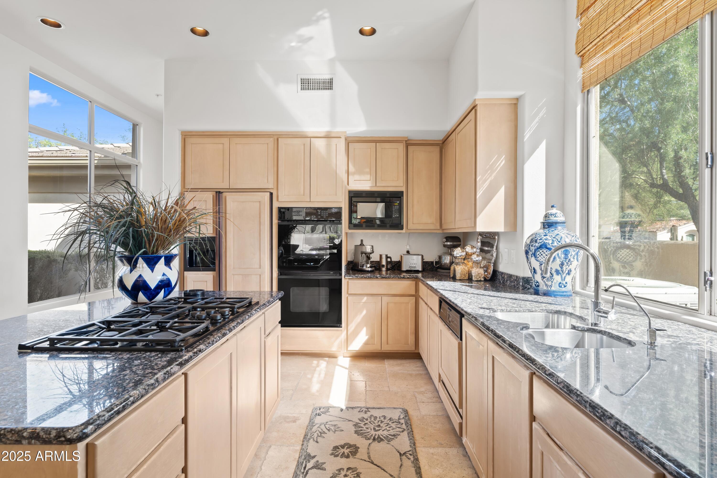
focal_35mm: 18
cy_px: 239
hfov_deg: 90.0
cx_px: 358
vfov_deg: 67.4
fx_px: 358
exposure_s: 1/10
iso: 400
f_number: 8
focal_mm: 18
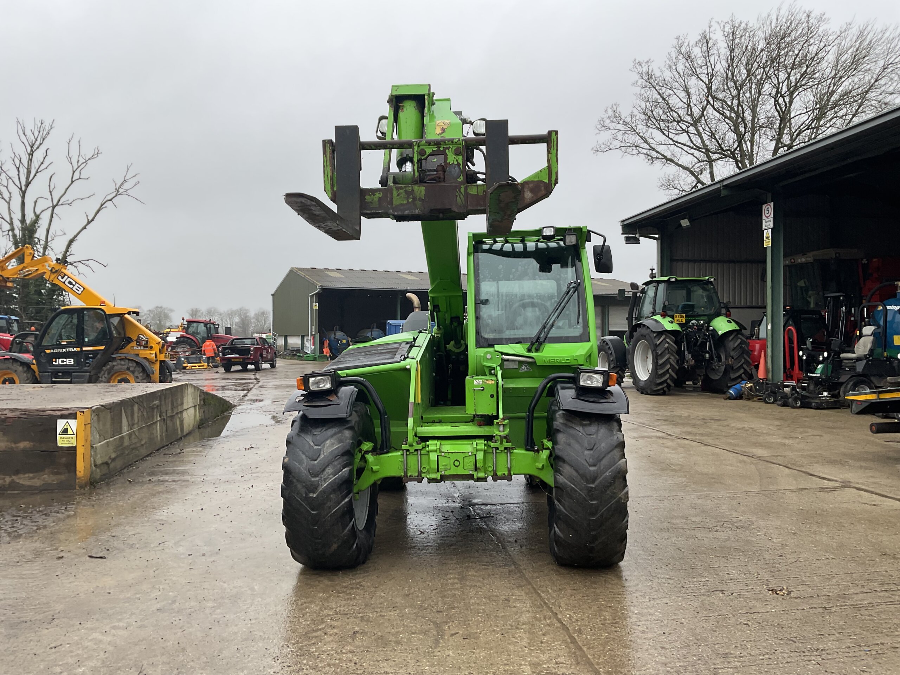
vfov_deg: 48.2
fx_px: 754
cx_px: 450
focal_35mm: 29
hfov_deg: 61.7
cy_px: 338
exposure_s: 1/238
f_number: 1.8
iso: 16
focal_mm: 3
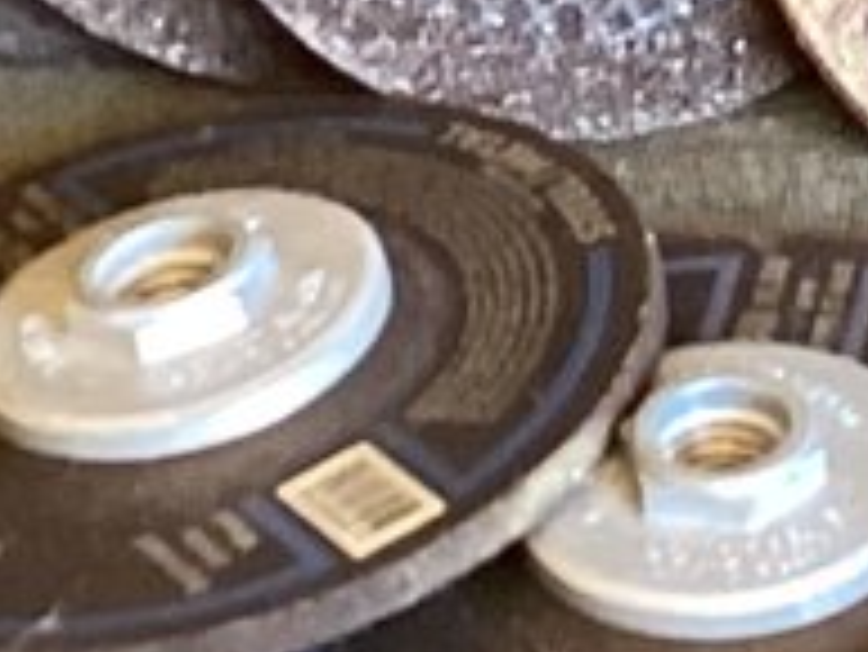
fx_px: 6097
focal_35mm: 243
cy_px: -776
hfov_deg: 7.9
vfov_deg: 5.9
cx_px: 1450
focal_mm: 3.3
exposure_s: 1/60
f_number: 2.4
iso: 200
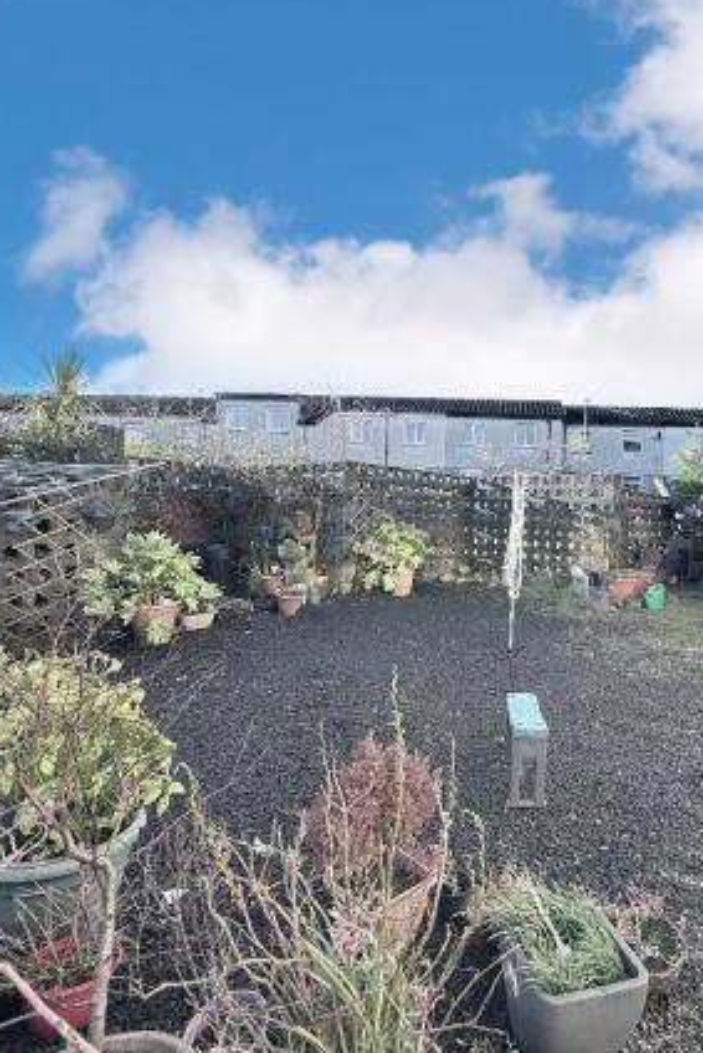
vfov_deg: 84.0
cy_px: 528
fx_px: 585
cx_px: 496
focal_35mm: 20
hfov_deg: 59.8
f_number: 2.2
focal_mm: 2.22
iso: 50
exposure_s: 1/734
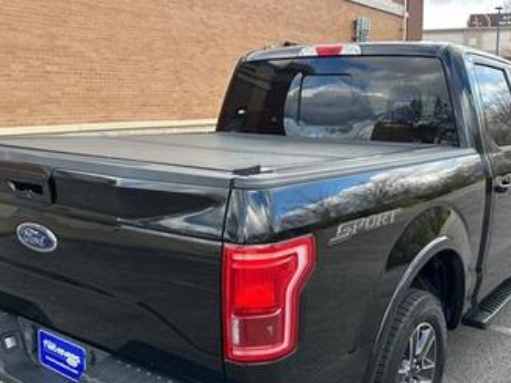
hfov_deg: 50.1
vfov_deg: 38.3
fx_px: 546
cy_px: 245
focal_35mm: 37
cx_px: 280
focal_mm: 6.86
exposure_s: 1/402
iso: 80
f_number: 1.78
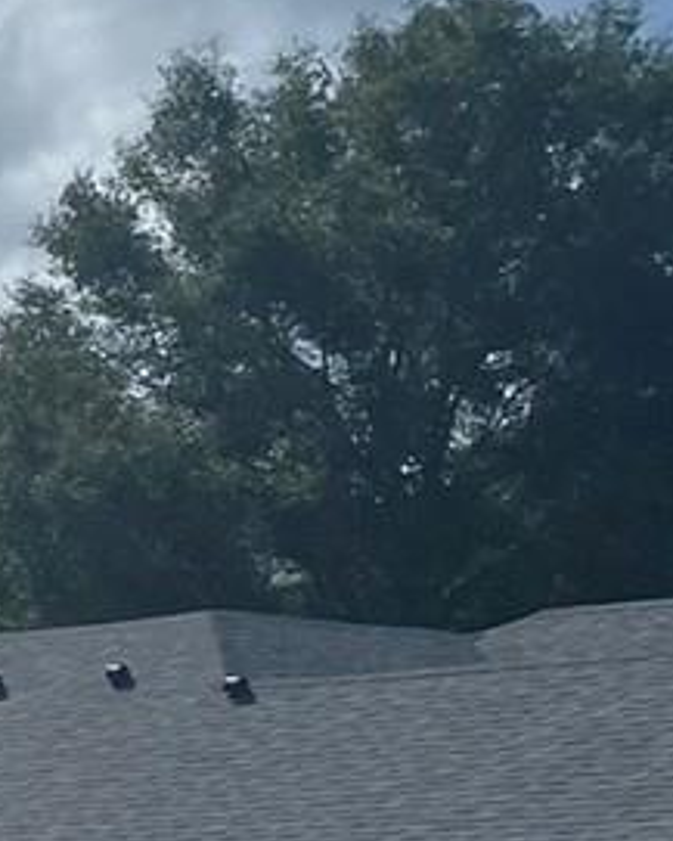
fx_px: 3733
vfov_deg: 12.4
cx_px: -1510
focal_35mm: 150
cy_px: 1095
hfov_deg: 8.3
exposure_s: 1/8850
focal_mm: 4.25
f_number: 1.8
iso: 32
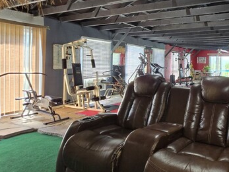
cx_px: 195
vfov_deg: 56.3
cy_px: 67
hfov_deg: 63.0
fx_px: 159
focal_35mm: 24
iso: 400
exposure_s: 1/60
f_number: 2.2
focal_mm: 2.2
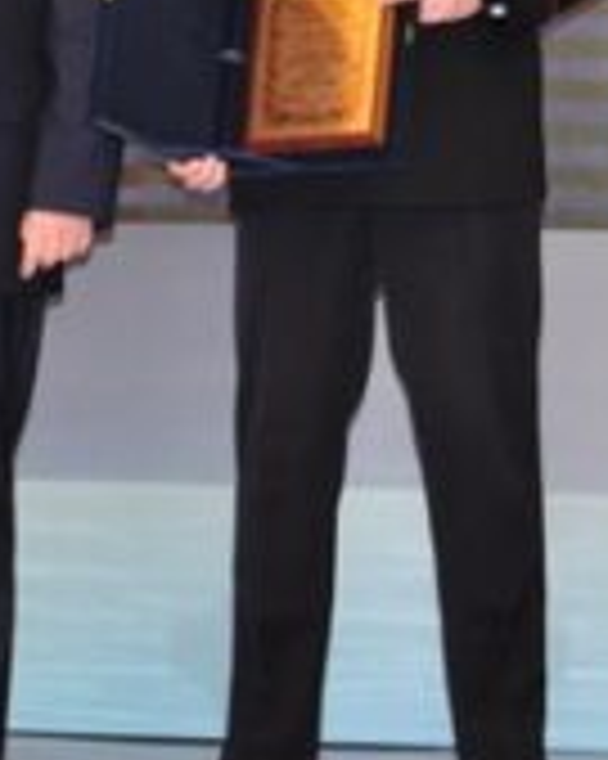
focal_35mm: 162
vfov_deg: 11.8
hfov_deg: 9.5
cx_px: 216
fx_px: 3647
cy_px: -27
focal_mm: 28
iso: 800
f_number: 4
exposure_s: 1/60
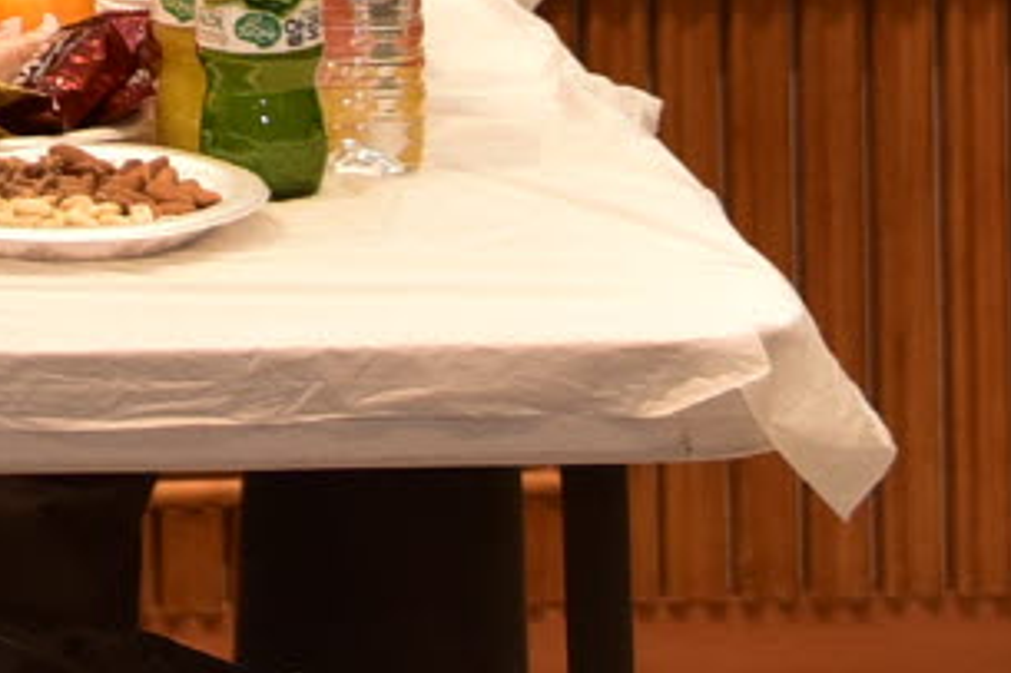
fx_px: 8392
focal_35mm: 299
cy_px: -1444
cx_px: -918
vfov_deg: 4.4
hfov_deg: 6.7
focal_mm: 38
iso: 800
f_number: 4
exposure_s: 1/100
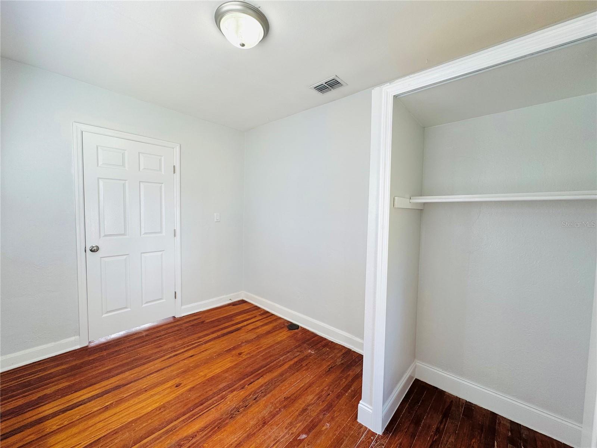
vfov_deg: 85.7
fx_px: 241
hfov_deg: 102.1
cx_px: 298
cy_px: 224
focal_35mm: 14
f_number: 2.2
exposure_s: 1/99
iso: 50
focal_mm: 2.22
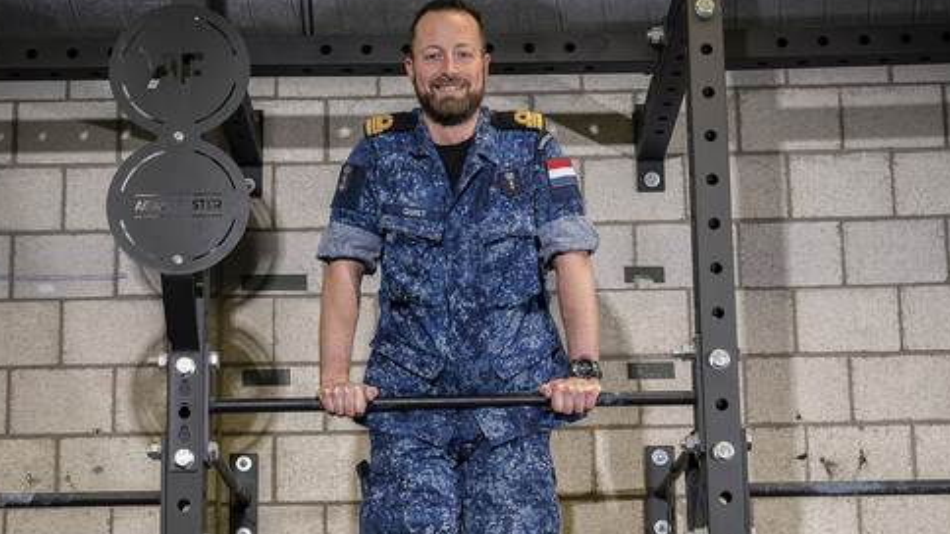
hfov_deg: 30.1
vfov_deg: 17.0
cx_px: 442
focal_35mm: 70
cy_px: 449
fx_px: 1763
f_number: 5.6
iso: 250
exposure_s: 1/80
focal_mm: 39
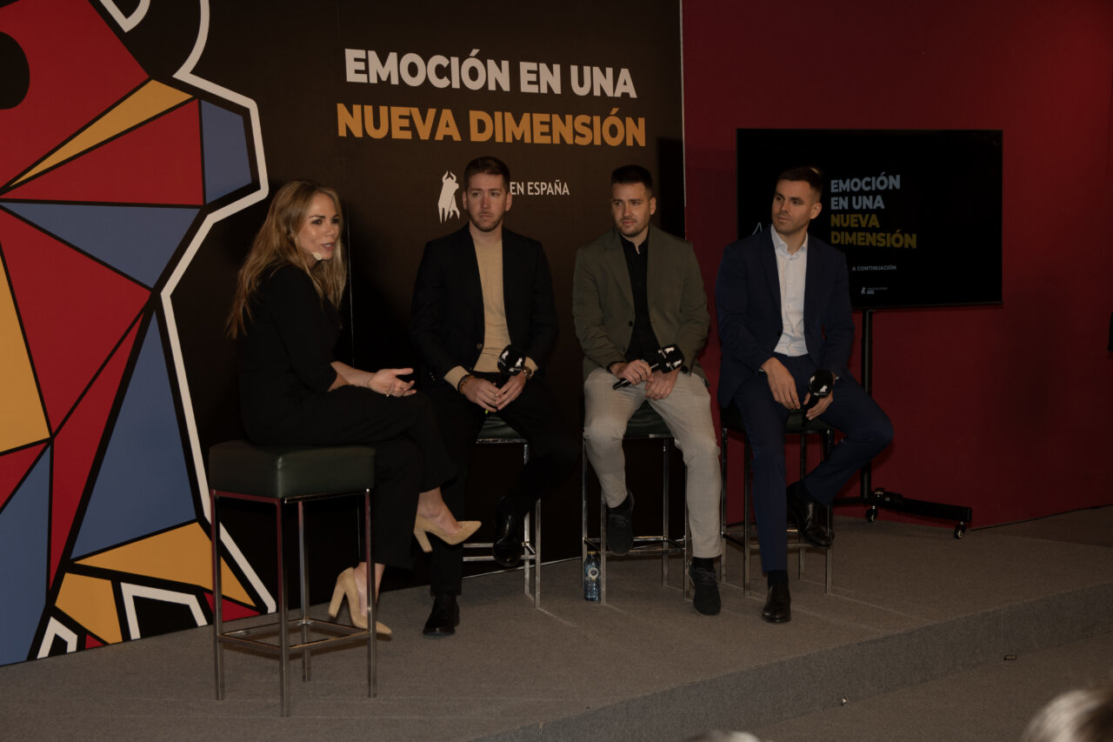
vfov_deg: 20.6
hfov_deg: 30.5
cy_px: 371
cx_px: 556
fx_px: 2040
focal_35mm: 66
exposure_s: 1/200
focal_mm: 44
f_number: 4
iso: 250
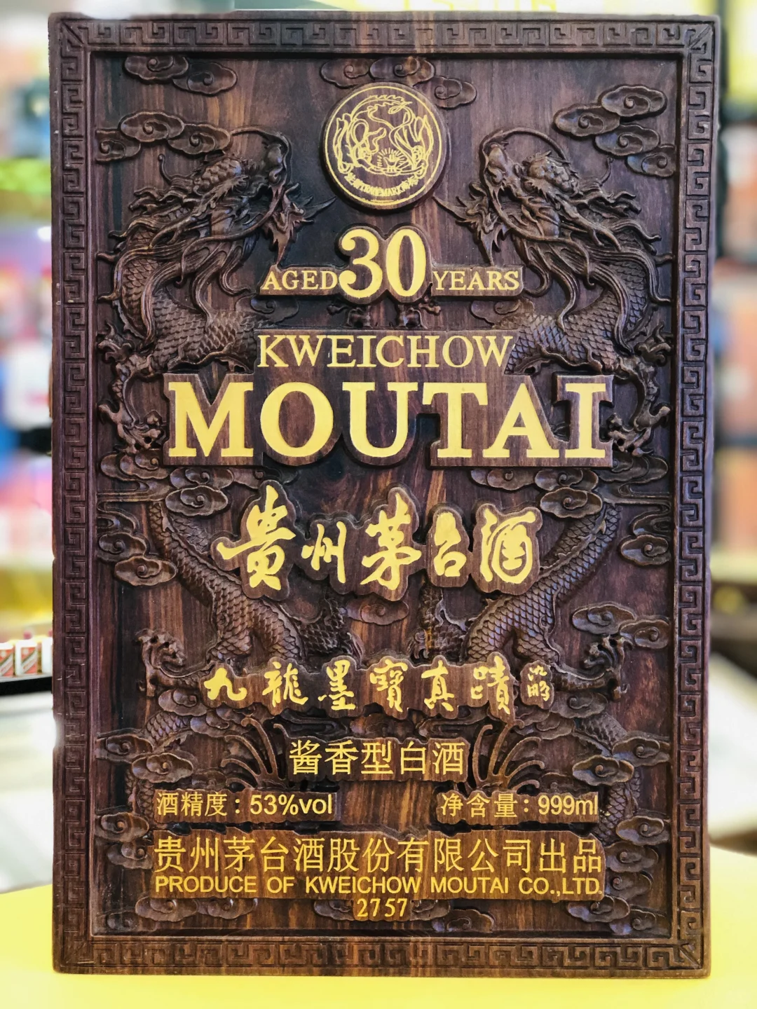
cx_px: 378
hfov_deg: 25.7
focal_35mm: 57
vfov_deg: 33.8
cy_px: 504
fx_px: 1662
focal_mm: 6.6
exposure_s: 1/33
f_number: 2.8
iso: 200
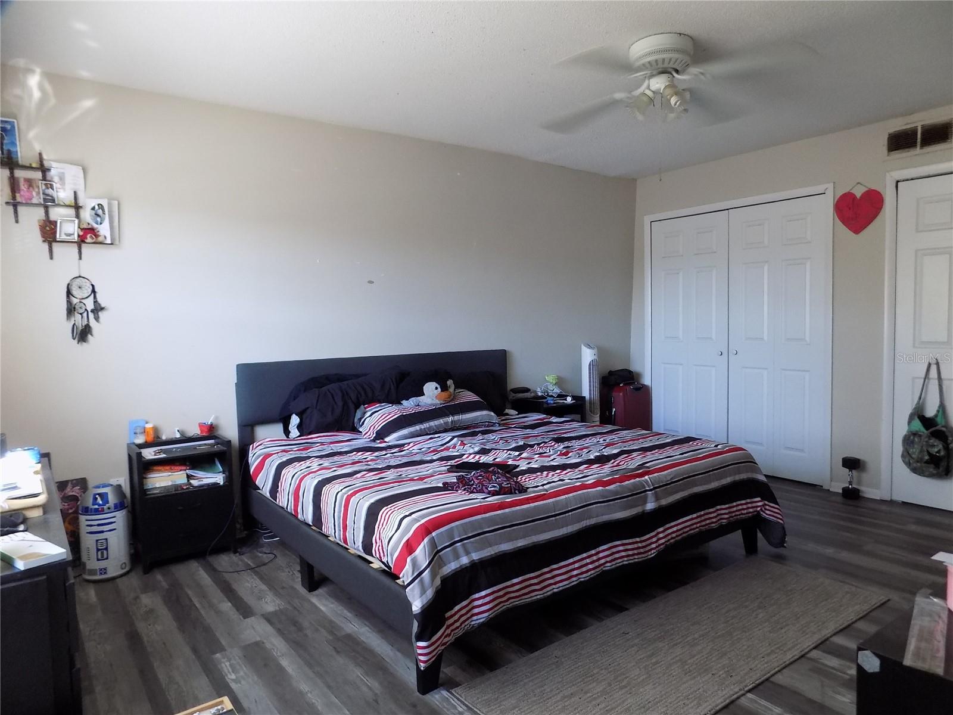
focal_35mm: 23
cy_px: 358
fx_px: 633
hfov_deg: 73.9
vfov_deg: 58.9
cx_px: 476
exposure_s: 1/30
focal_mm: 4
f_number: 3.1
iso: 200
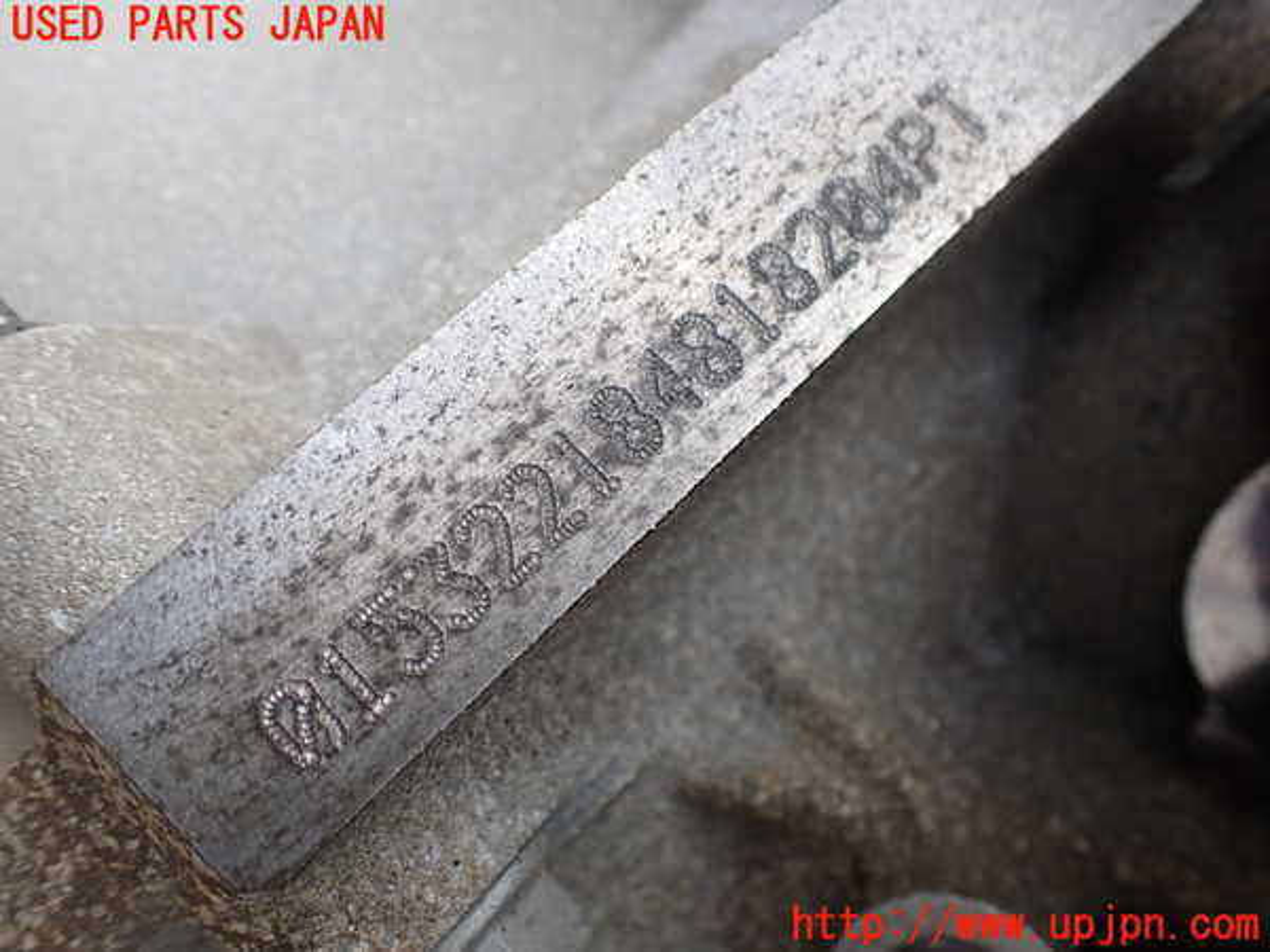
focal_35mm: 30
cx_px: 635
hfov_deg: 60.0
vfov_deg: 46.8
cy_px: 476
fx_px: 1101
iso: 125
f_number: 2.3
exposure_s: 1/125
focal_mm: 5.4
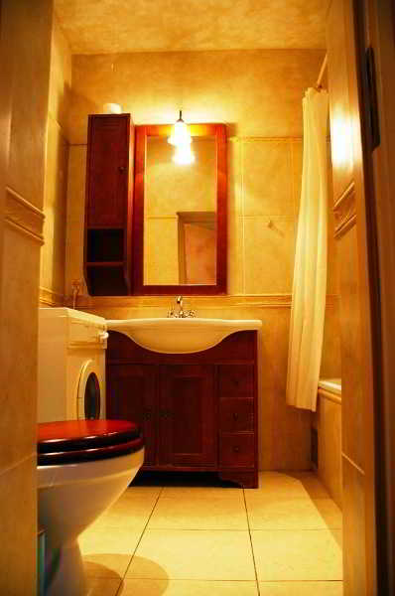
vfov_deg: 67.5
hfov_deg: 47.8
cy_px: 298
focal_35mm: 27
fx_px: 446
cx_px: 198
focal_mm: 18
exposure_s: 1/30
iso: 400
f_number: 3.5
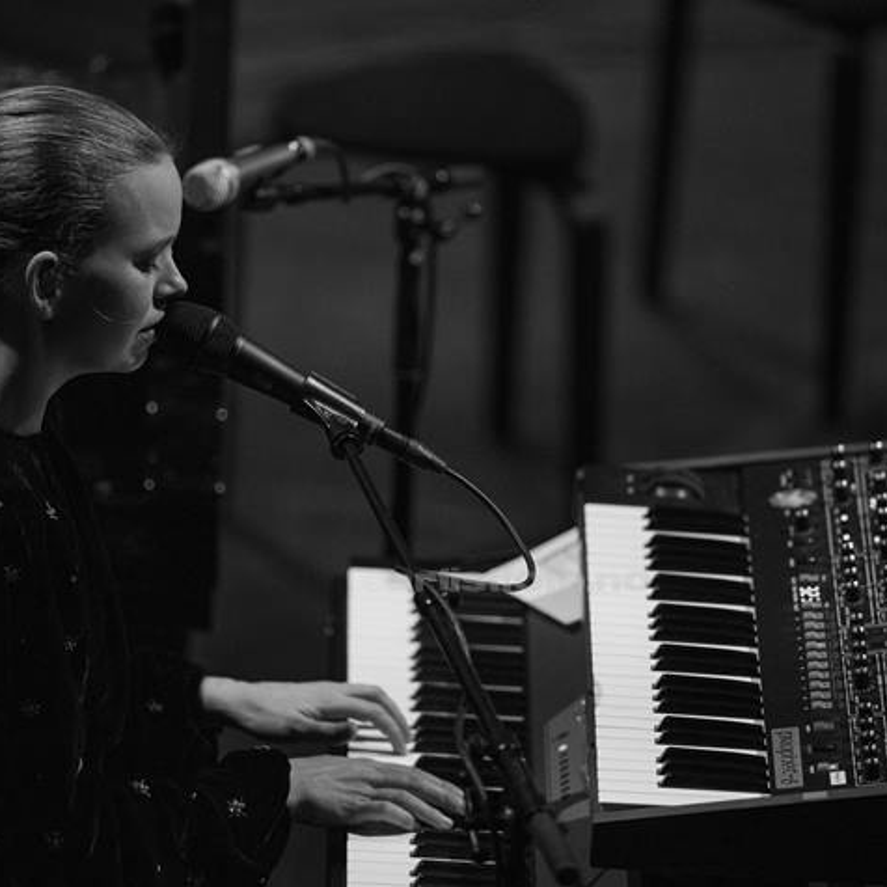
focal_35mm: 385
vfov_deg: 4.6
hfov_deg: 4.6
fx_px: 11161
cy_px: 444
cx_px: 376
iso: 6400
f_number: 2.8
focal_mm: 300
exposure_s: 1/500
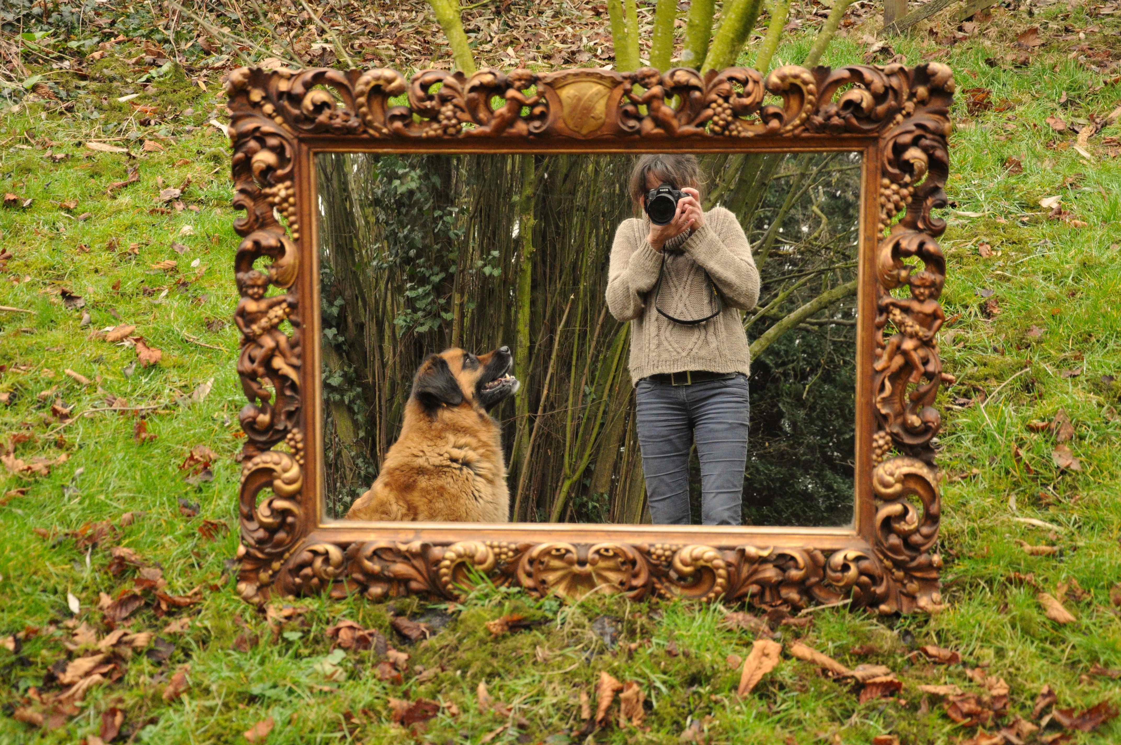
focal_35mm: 52
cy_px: 372
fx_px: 1633
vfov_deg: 25.7
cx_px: 560
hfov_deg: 37.9
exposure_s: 1/60
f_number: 4.5
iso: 1250
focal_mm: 35
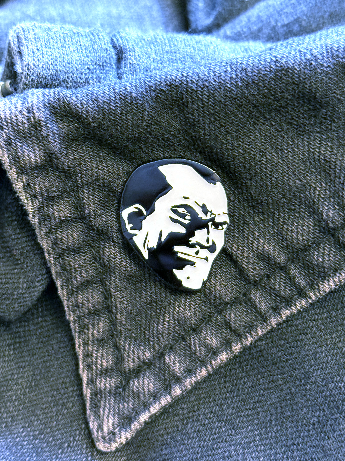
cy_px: 230
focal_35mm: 48
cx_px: 172
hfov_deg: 30.3
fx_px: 638
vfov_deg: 39.7
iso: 250
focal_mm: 6.76
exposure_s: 1/40
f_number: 1.78
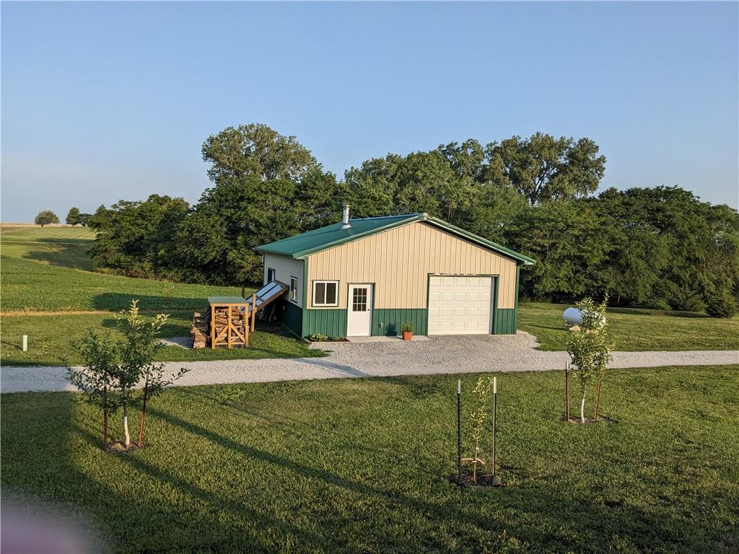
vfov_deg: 51.4
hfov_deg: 65.3
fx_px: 576
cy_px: 277
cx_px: 370
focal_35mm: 27
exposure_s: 1/2347
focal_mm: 4.38
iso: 51
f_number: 1.73
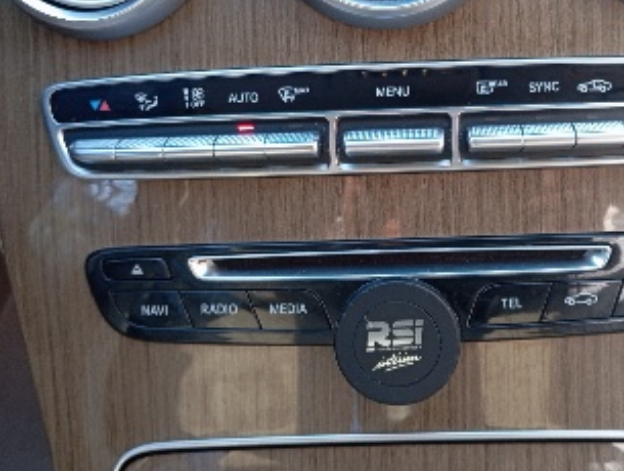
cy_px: 180
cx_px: 403
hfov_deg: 48.3
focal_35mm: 38
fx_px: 686
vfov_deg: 37.6
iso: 212
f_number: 1.8
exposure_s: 1/50
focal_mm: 4.22
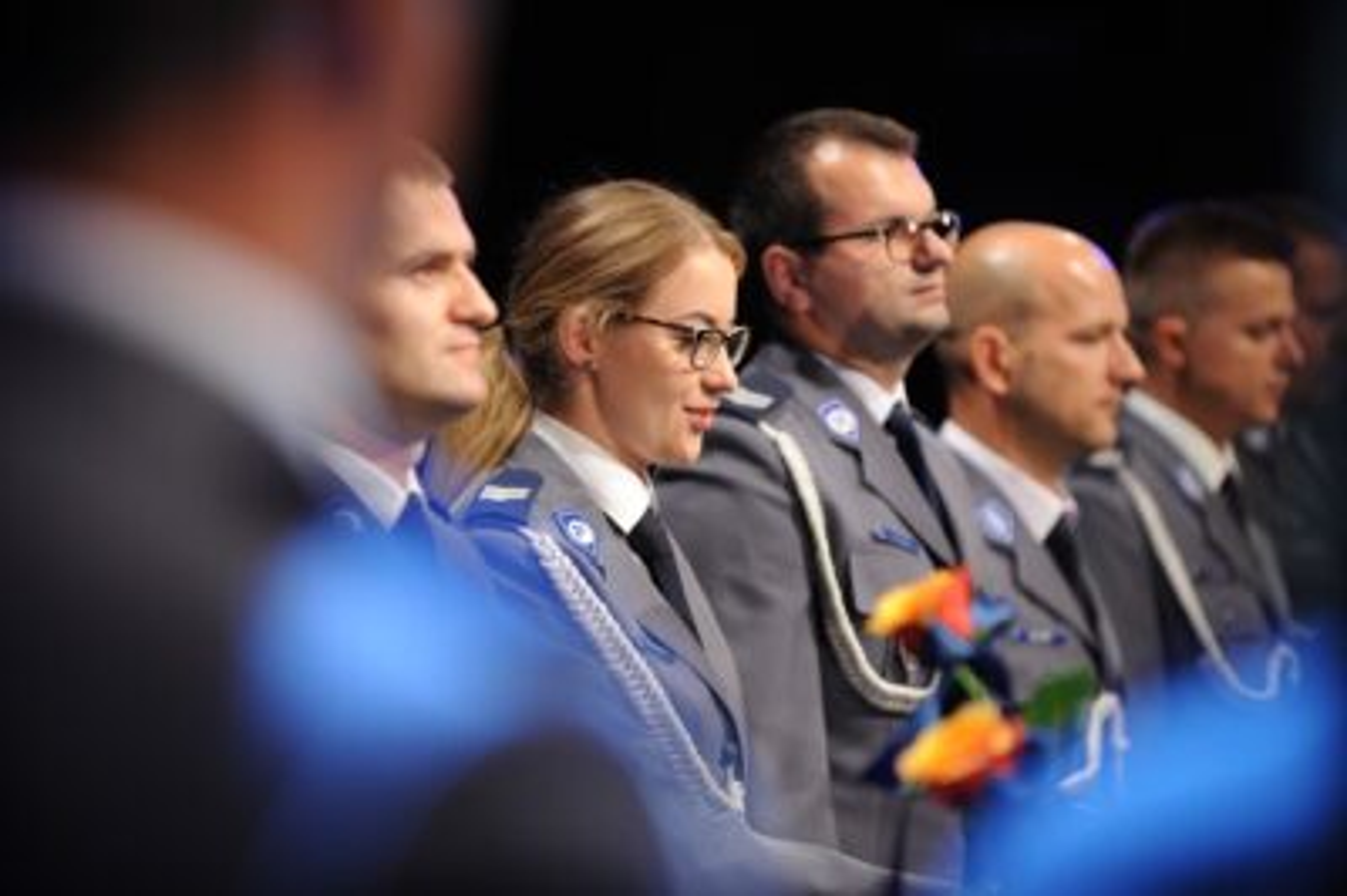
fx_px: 5982
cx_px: 674
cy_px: 448
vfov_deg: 8.6
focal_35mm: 160
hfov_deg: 12.8
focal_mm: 160
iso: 1000
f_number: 2.8
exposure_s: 1/160
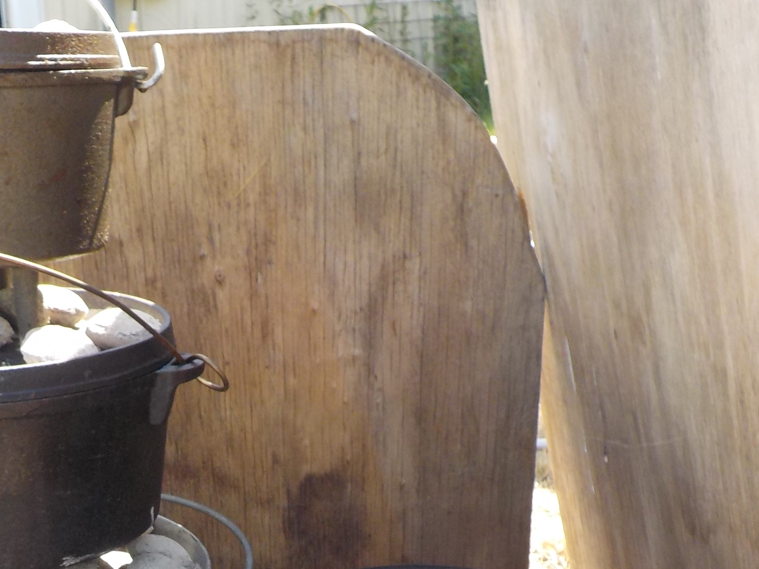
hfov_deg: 30.4
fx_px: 1381
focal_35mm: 63
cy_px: 577
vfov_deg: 22.4
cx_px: 240
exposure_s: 1/200
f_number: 3.3
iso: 125
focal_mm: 4.1
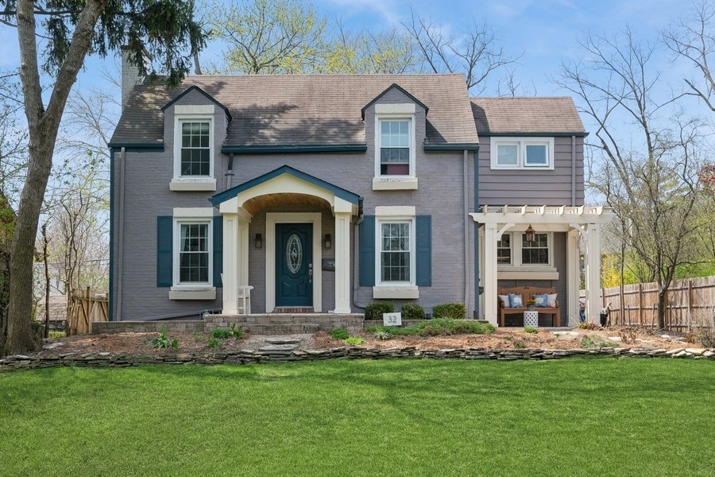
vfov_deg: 29.9
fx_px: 894
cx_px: 358
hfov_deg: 43.6
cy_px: 238
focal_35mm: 45
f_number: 9.5
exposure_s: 1/180
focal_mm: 30
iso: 200
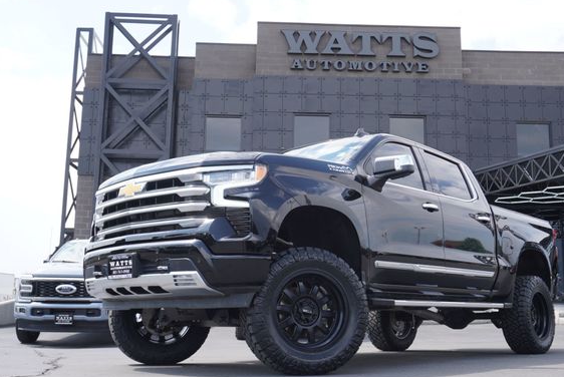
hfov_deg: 47.3
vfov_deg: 32.7
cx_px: 301
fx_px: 643
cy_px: 204
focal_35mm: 41
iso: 100
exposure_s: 1/160
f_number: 6.3
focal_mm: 24
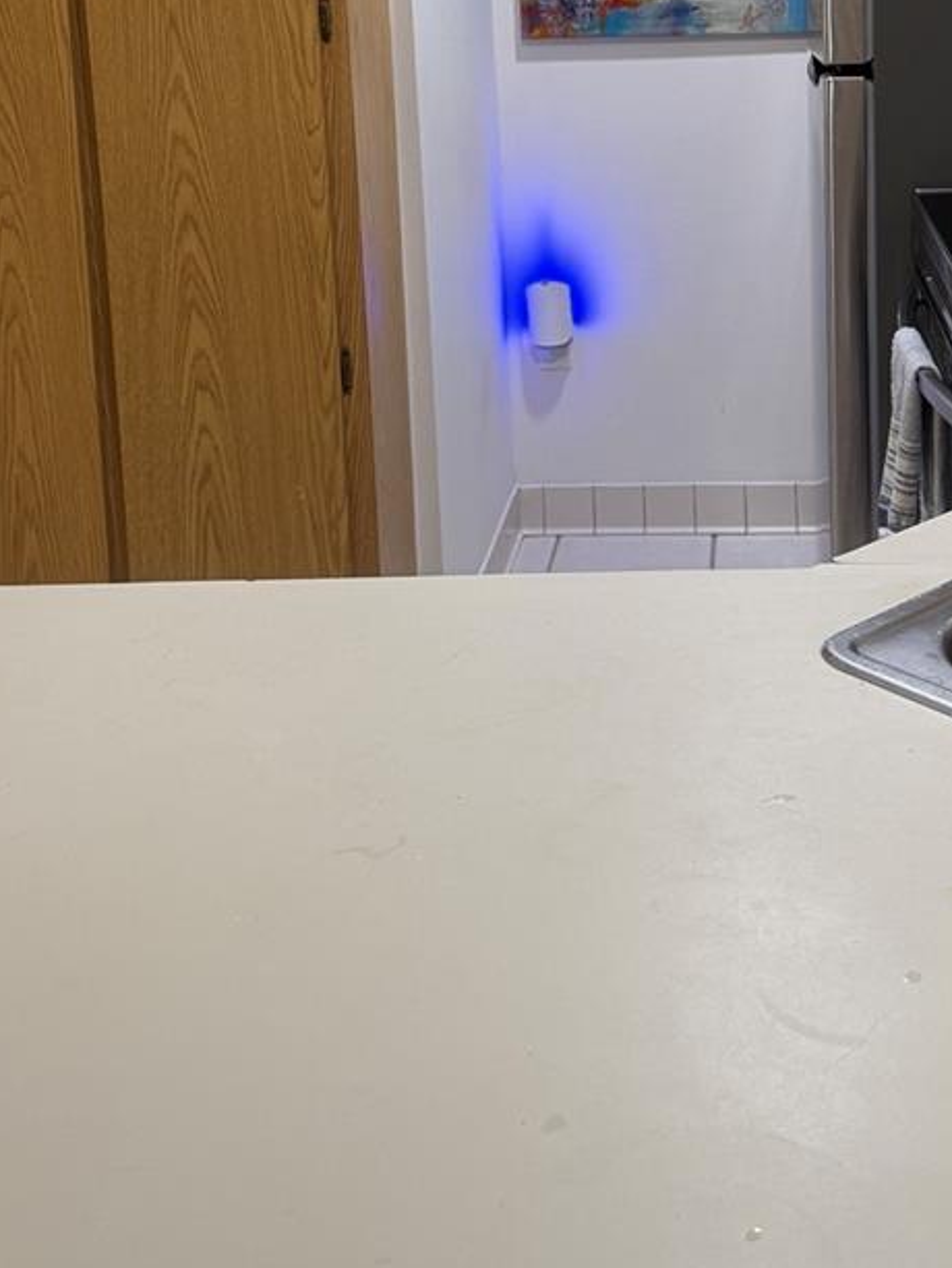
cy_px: 132
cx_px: 644
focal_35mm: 47
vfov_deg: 37.8
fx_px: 1723
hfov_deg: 30.6
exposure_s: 1/60
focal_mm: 6.76
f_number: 1.78
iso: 125
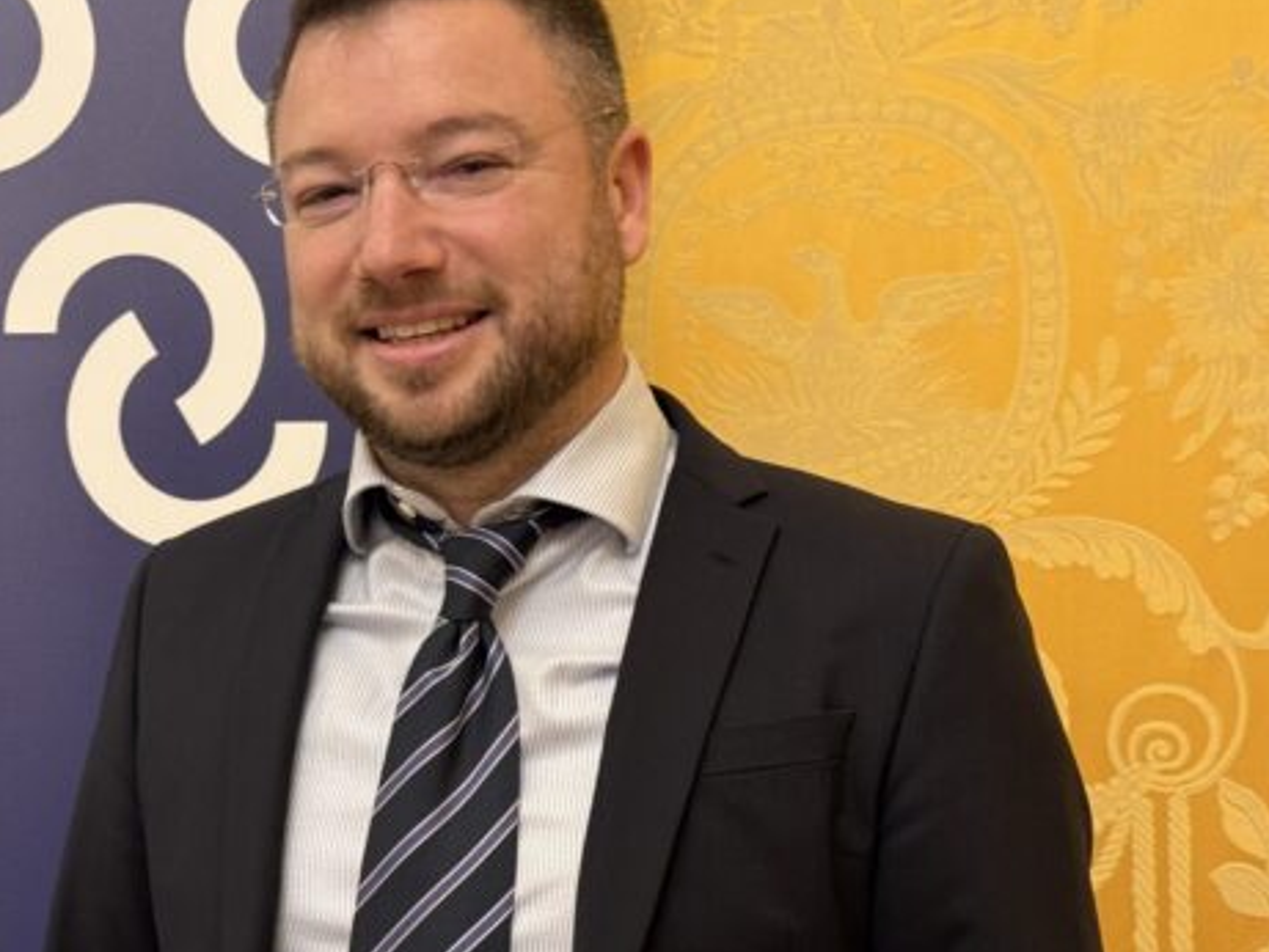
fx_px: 2934
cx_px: 306
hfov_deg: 24.1
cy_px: 583
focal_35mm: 80
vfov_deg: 18.4
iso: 250
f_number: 1.78
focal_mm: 6.76
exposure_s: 1/33
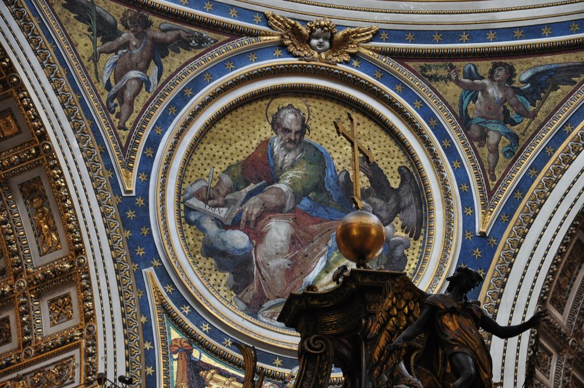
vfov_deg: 10.7
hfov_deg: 16.1
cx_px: 292
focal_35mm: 128
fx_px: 2066
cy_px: 194
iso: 800
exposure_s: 1/8
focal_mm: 85
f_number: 5.6
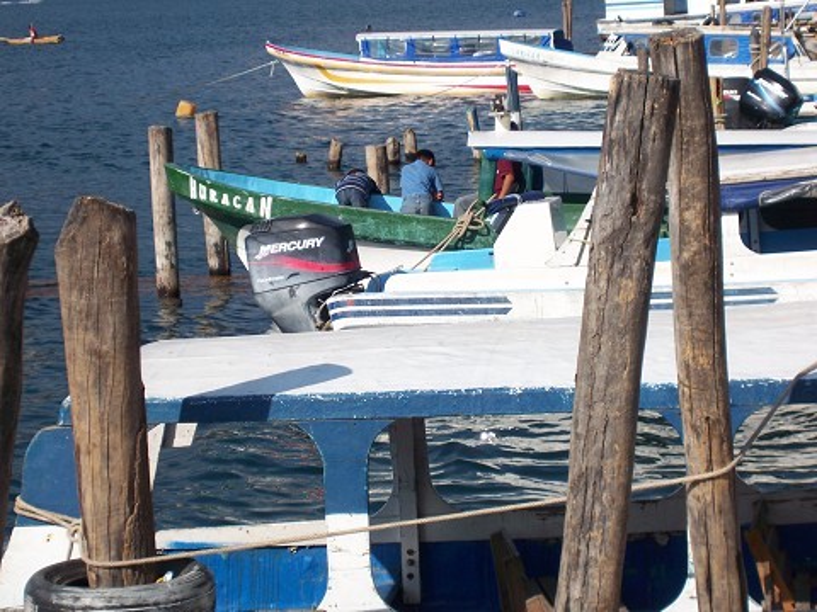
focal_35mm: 108
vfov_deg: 13.7
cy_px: 306
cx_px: 408
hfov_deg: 18.2
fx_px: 2549
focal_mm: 18.6
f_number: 4.8
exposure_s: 1/640
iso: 80
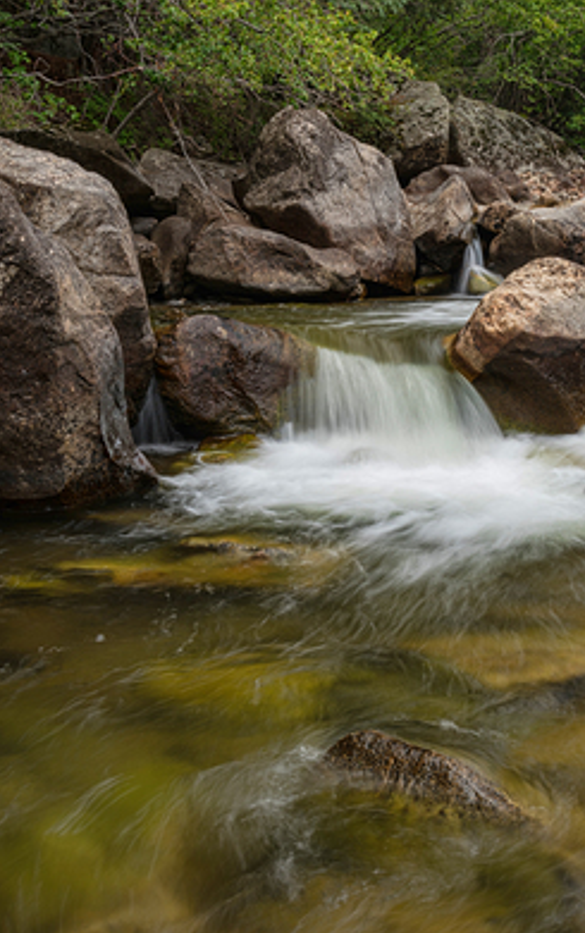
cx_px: 346
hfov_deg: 25.8
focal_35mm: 50
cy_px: 475
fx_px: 1273
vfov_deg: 40.3
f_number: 22
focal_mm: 32
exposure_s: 1/2
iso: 50
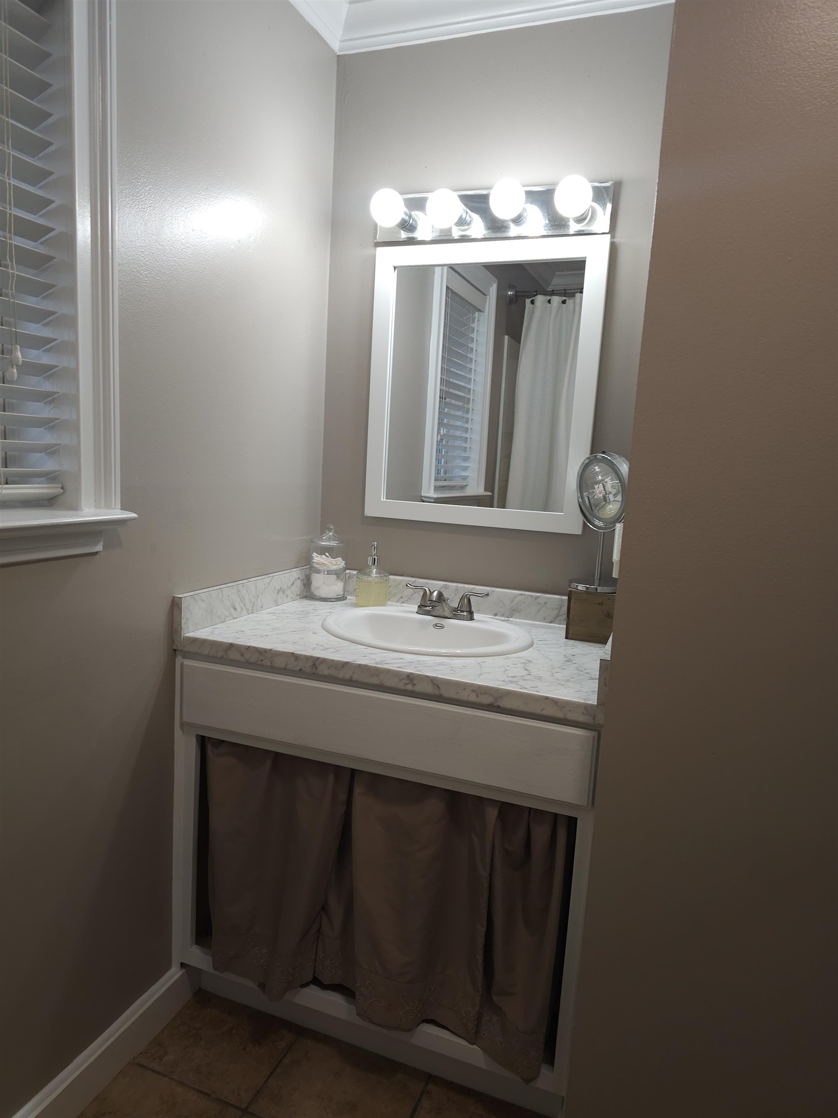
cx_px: 419
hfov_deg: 58.9
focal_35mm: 23
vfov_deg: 73.9
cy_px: 559
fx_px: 742
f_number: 1.7
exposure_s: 1/60
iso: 80
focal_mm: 6.3
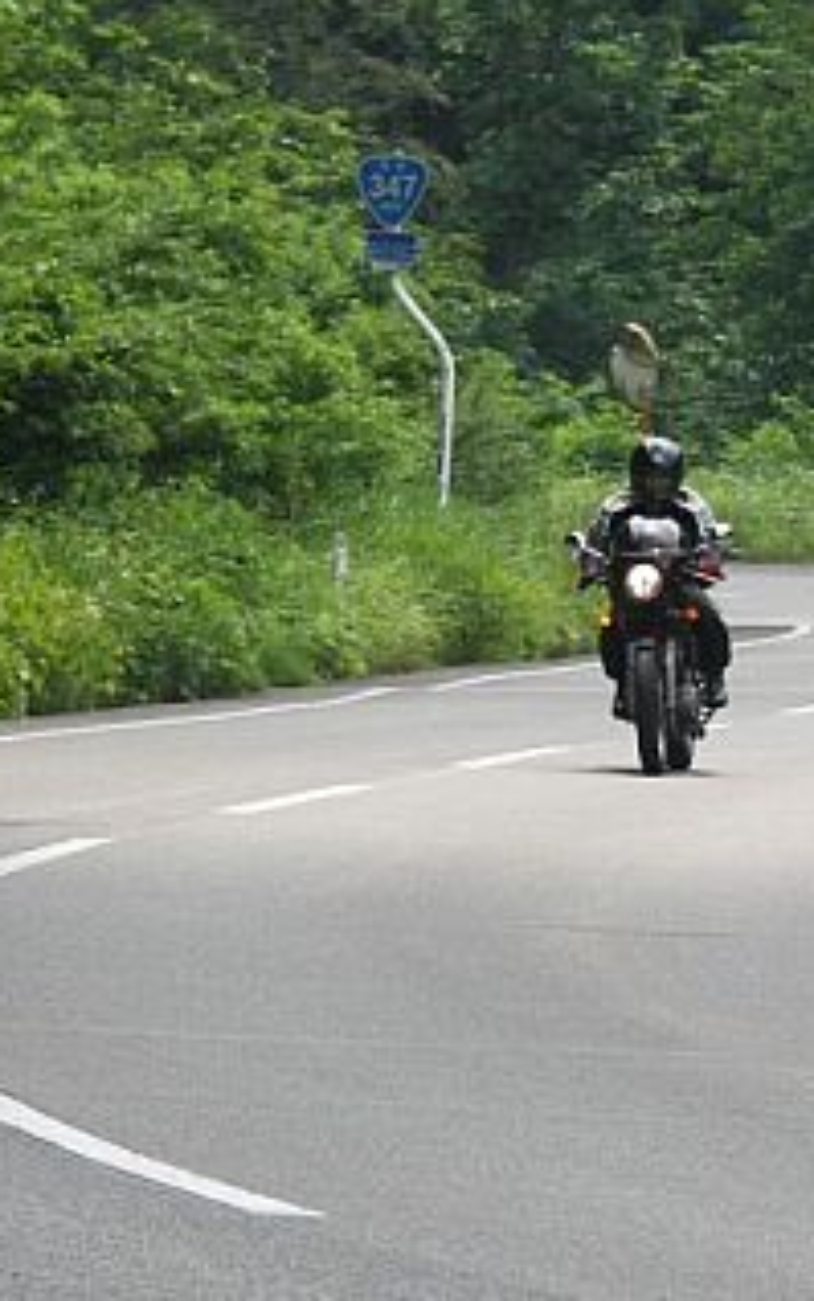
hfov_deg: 3.1
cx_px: 699
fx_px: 15107
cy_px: 646
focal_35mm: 426
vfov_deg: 4.9
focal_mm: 50.8
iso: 50
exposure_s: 1/250
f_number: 4
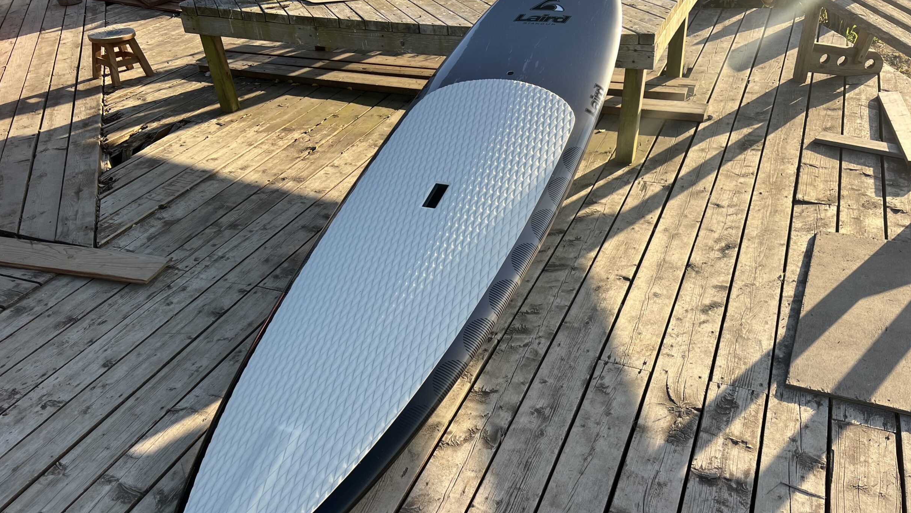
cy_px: 305
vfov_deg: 38.8
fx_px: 725
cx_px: 463
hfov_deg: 64.3
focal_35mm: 30
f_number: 1.5
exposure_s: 1/1311
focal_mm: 5.7
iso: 50
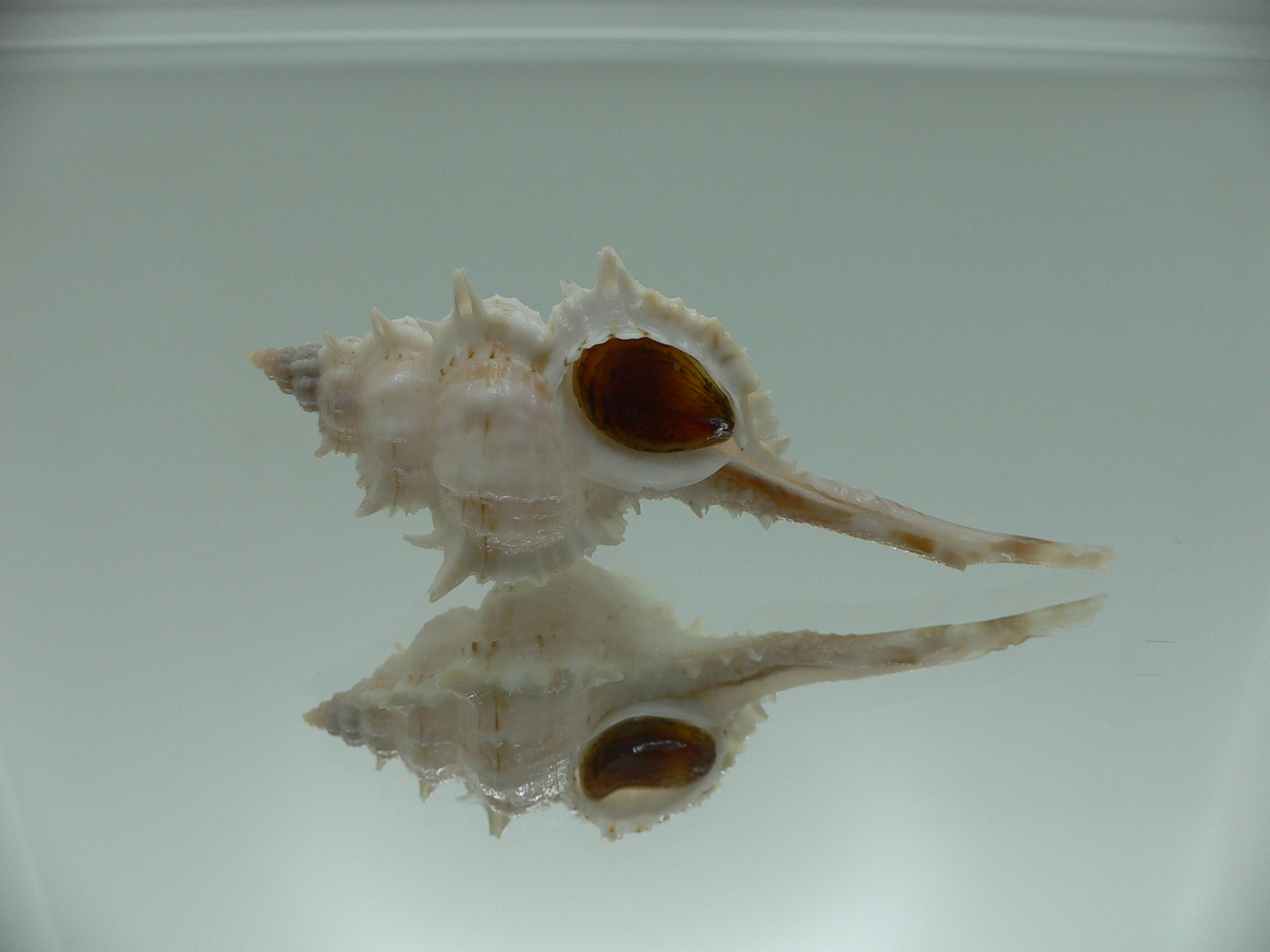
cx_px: 635
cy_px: 476
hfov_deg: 52.6
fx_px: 1284
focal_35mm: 35
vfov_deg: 40.7
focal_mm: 4.6
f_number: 2.8
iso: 80
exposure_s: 1/100
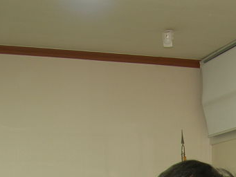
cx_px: 264
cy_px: 260
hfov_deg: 18.0
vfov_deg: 13.4
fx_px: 716
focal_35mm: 105
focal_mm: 9
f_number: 2.2
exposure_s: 1/30
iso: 50
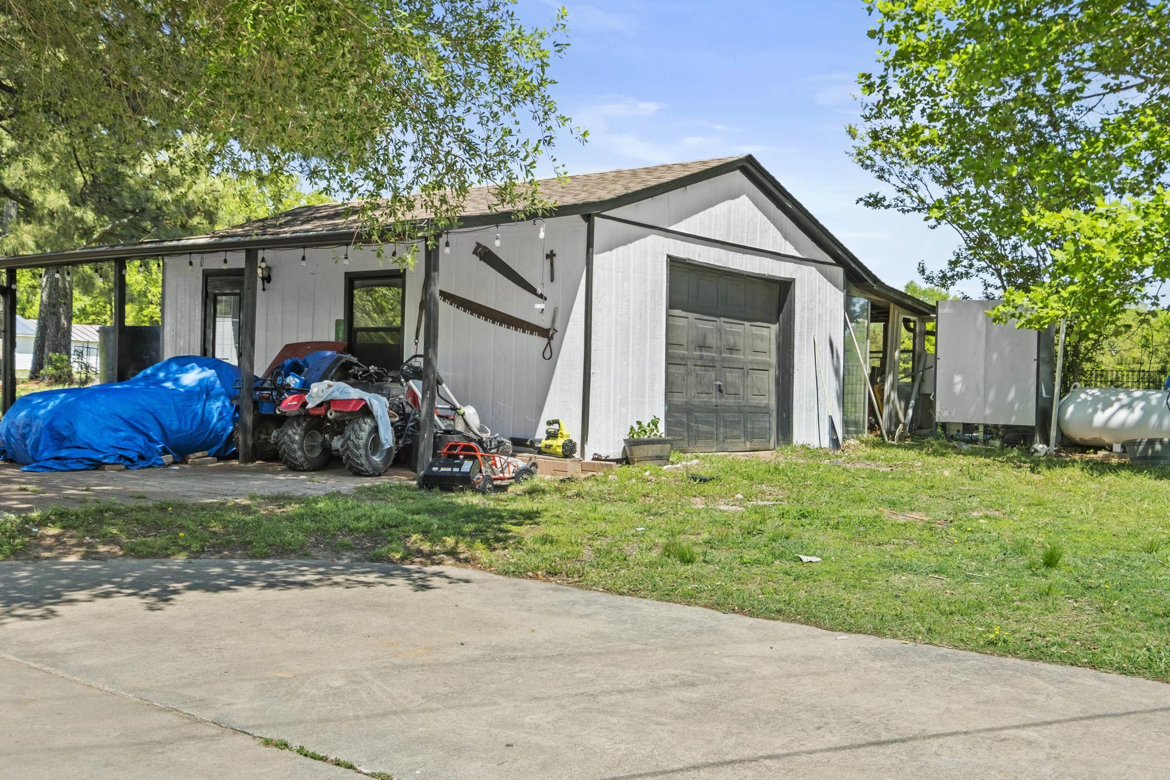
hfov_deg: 53.1
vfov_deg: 36.9
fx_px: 1170
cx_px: 585
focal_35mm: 36
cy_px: 390
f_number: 7.1
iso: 200
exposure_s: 1/60
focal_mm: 24
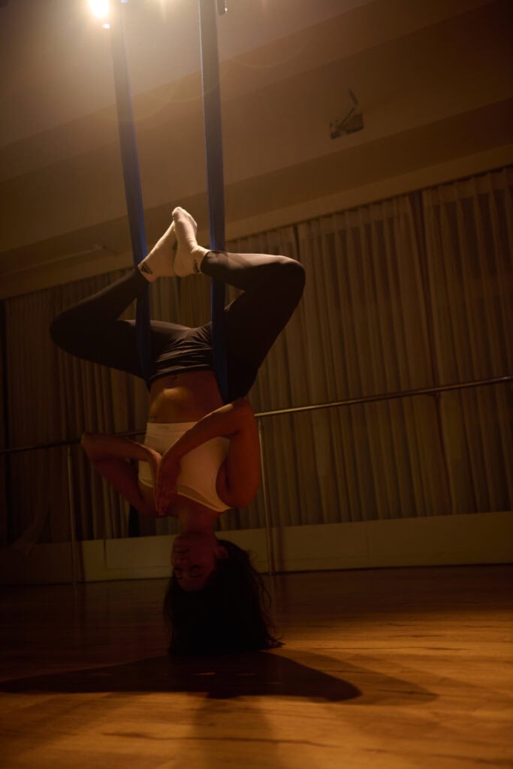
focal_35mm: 40
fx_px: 855
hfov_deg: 33.4
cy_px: 384
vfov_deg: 48.5
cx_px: 256
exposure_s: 1/80
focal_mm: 40
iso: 640
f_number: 2.8
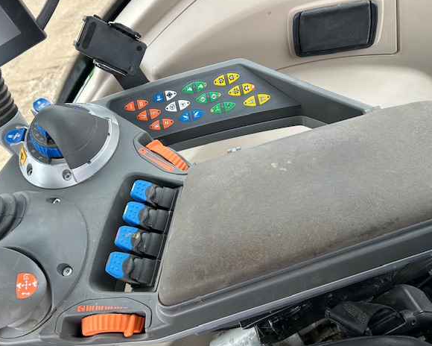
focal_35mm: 28
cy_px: 174
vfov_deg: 51.5
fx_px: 358
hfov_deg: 62.2
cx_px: 206
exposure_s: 1/121
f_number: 1.5
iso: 64
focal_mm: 5.7
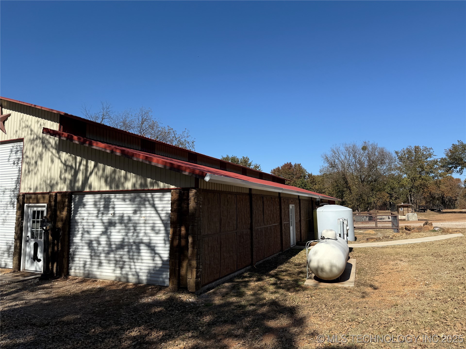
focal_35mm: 24
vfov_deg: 56.8
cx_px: 233
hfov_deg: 71.6
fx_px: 323
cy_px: 174
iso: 80
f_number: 1.78
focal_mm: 6.76
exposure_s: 1/5319
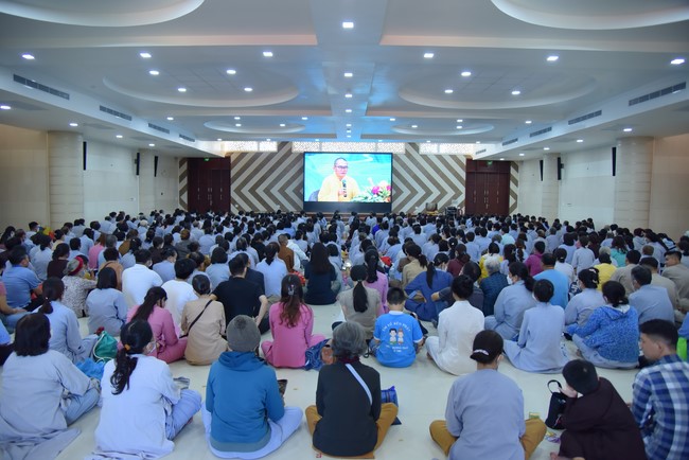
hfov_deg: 73.7
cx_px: 344
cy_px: 230
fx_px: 460
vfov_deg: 53.2
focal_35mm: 24
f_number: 4
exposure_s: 1/125
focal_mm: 24
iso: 800
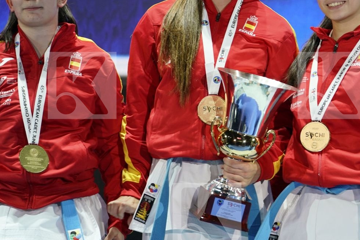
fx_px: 3389
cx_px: 207
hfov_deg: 6.1
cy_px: 86
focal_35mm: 339
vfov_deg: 4.1
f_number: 2.8
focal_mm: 184
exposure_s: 1/250
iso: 500
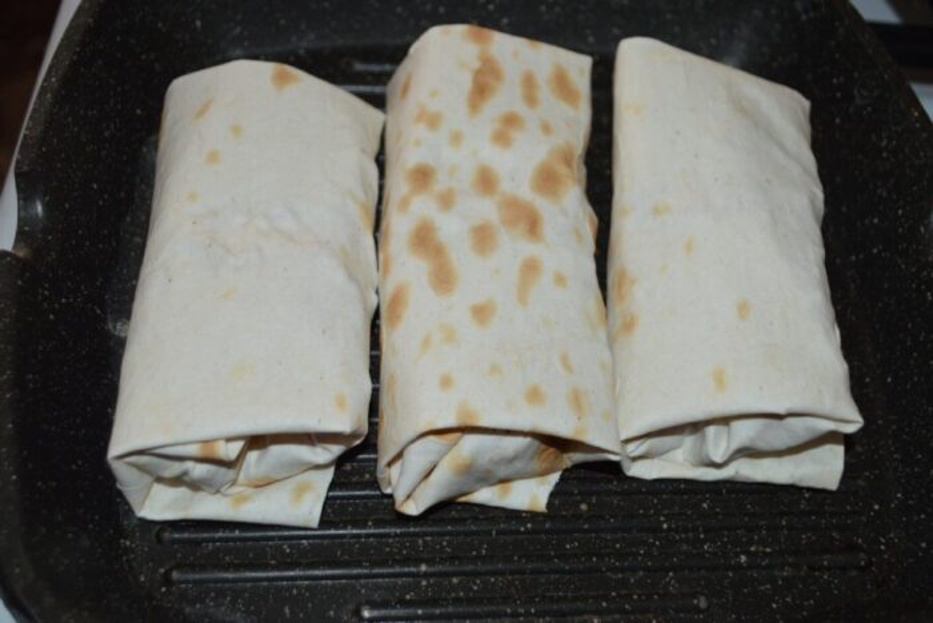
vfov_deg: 29.9
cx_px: 466
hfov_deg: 43.6
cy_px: 312
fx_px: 1166
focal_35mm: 45
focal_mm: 30
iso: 900
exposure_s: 1/60
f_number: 4.5
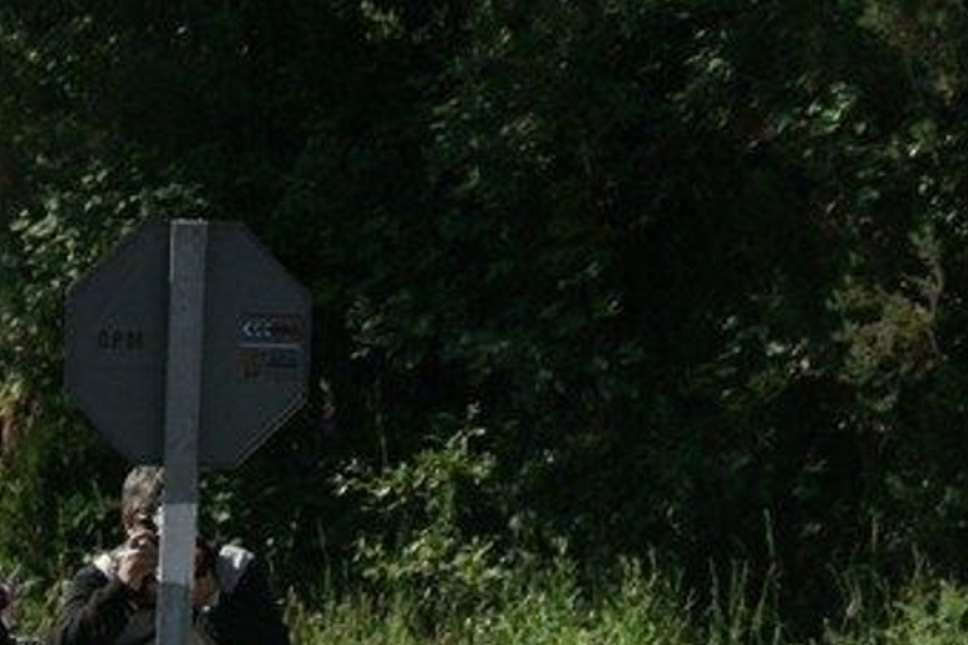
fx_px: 18681
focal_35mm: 695
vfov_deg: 2.0
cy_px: 834
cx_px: 305
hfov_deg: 3.0
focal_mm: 230
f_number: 8
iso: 800
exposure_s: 1/1600
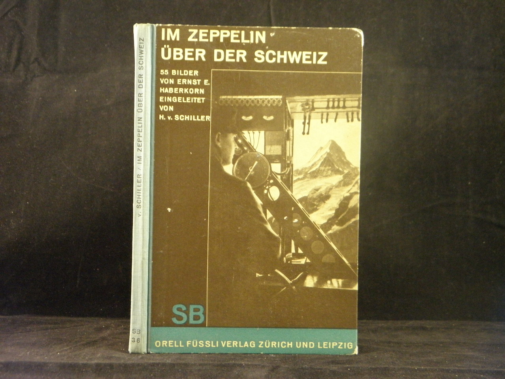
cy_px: 190
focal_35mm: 68
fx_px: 992
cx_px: 252
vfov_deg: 21.6
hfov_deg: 28.6
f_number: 4.3
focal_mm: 12.2
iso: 400
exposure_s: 1/8
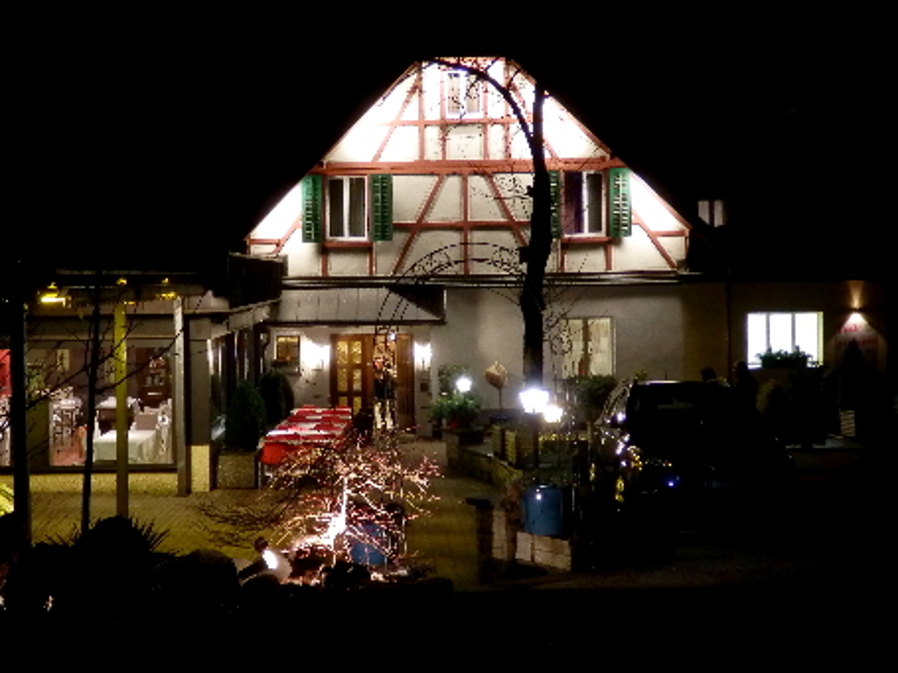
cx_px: 363
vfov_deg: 27.0
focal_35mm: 54
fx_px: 1400
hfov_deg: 35.4
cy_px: 323
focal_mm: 7.3
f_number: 3.7
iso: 400
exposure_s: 1/6
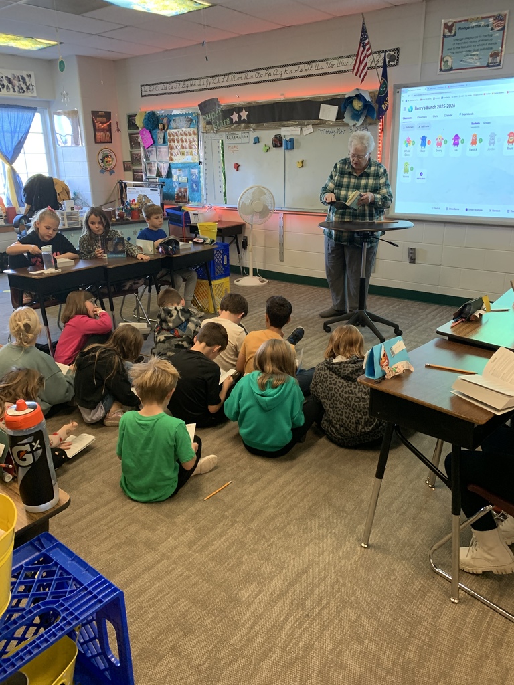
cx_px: 257
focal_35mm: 26
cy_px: 342
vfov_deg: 67.3
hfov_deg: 53.1
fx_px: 515
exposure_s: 1/60
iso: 250
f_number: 1.8
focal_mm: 4.25
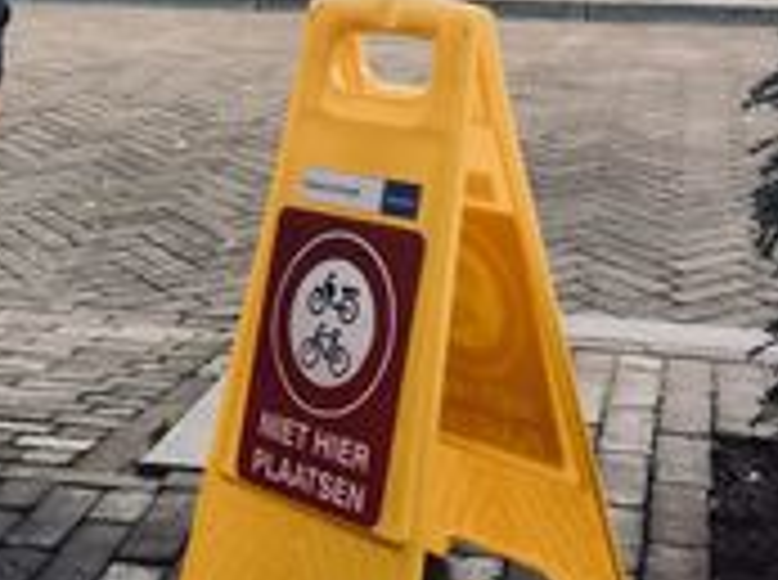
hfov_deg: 22.6
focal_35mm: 84
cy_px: 2
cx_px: 45
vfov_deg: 17.1
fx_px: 1884
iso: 32
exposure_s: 1/380
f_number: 2.2
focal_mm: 4.15
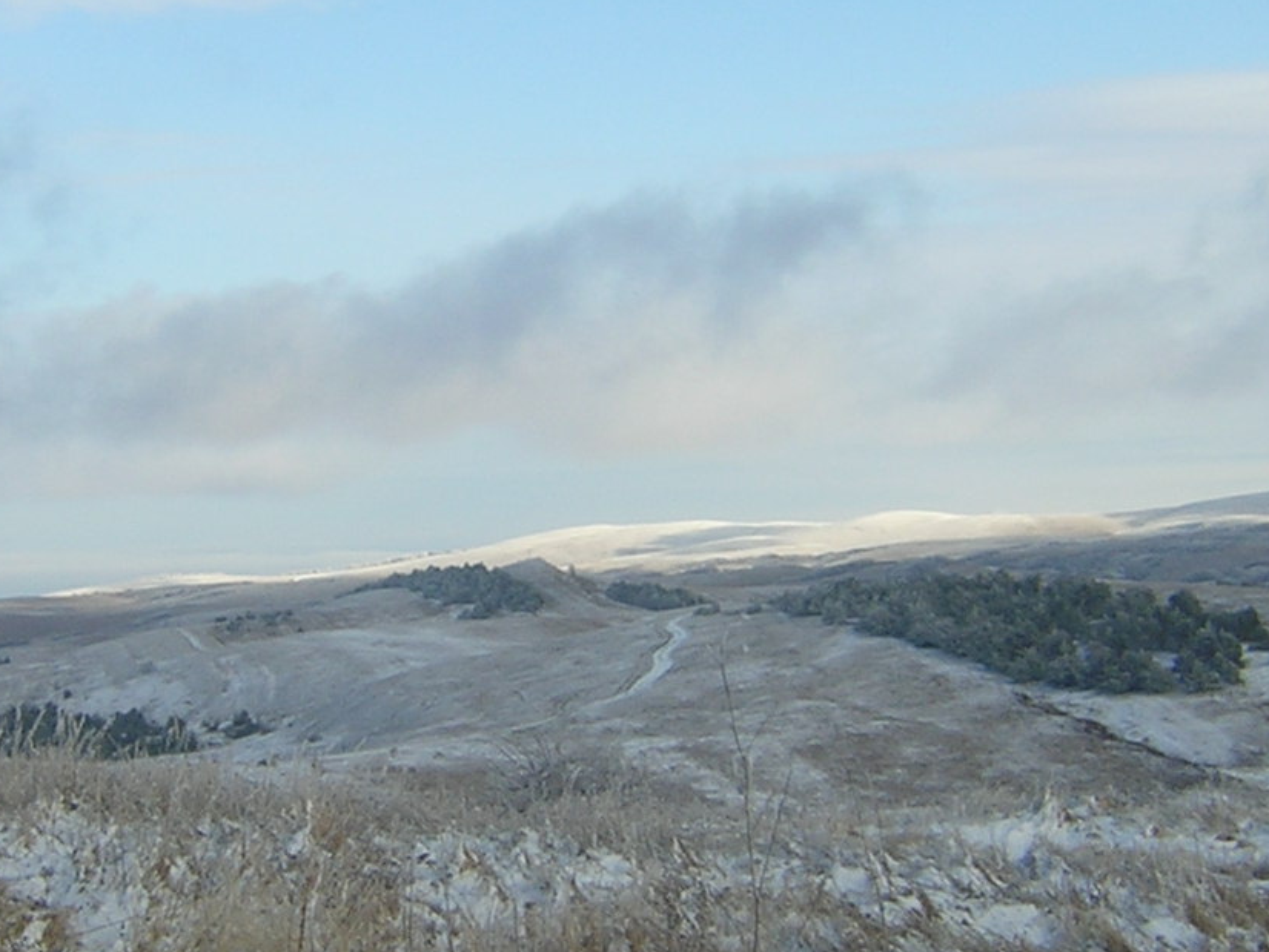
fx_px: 3337
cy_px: 536
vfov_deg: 16.2
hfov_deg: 21.5
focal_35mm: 91
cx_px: 570
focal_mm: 6.1
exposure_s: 1/211
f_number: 5.8
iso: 100
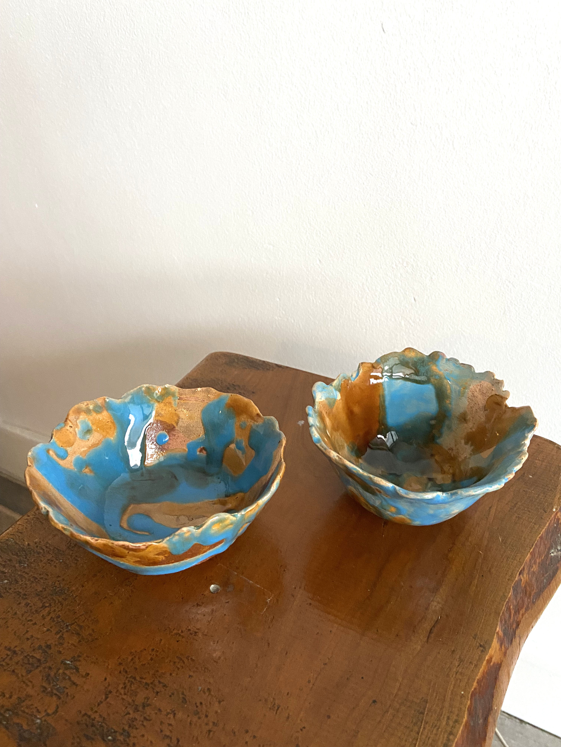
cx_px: 280
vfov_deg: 67.3
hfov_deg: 53.1
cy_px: 374
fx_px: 562
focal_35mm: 26
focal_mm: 4.25
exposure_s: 1/60
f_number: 1.8
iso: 500
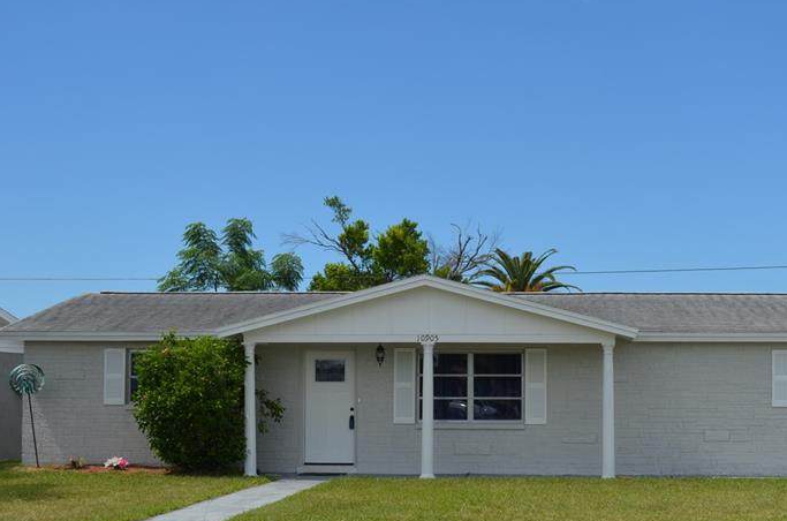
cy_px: 367
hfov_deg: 36.5
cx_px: 534
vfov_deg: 24.8
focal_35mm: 54
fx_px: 1178
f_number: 8
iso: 100
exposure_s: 1/250
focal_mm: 24
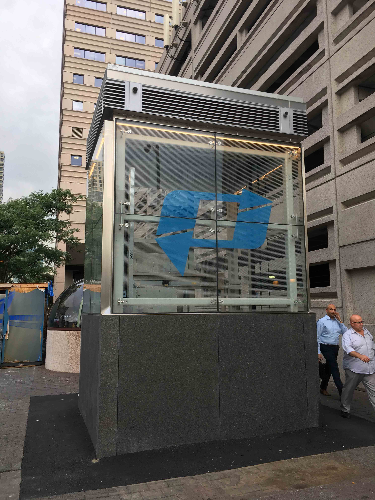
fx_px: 419
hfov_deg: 48.2
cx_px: 188
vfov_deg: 61.7
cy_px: 250
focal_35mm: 29
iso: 25
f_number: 2.2
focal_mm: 4.15
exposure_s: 1/120
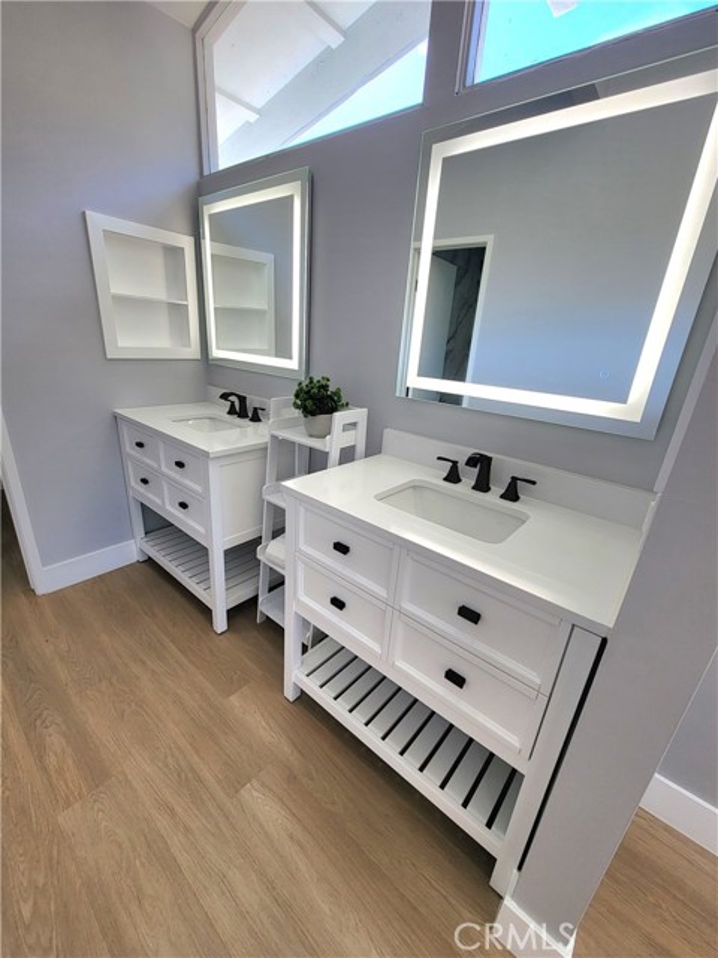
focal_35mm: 13
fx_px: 360
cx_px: 359
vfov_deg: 106.2
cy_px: 479
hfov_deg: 89.9
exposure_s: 1/137
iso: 50
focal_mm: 2.2
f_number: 2.2
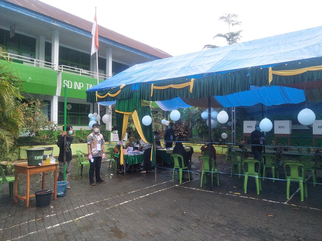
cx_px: 161
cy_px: 120
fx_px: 186
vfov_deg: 66.0
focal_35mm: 20
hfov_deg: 81.7
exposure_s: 1/482
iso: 81
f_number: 2.2
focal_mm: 3.46
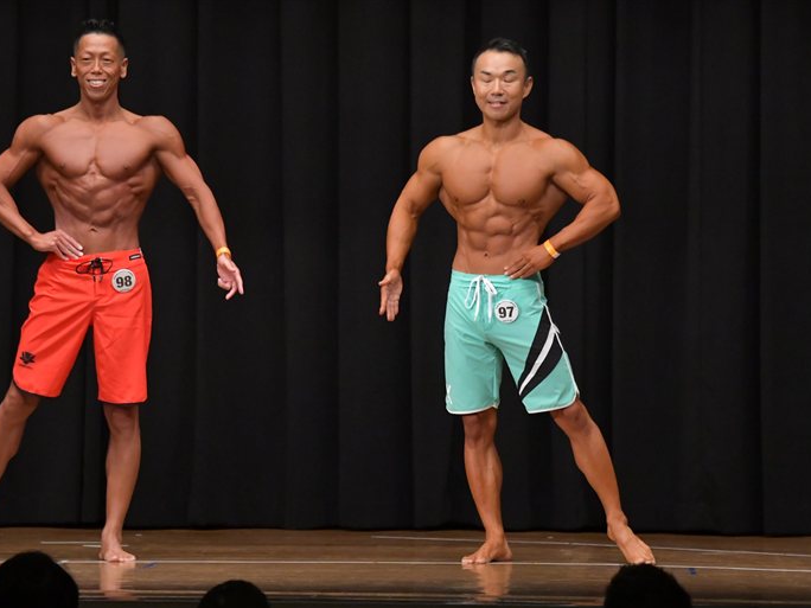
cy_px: 305
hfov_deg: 8.1
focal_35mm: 245
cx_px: 393
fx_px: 5740
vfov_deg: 6.1
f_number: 5.6
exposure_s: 1/400
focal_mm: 150
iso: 6400
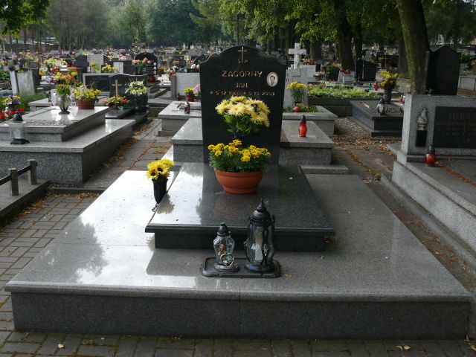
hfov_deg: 52.6
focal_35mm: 35
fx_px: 481
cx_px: 238
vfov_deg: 40.7
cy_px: 178
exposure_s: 1/160
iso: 100
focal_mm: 7.4
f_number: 4
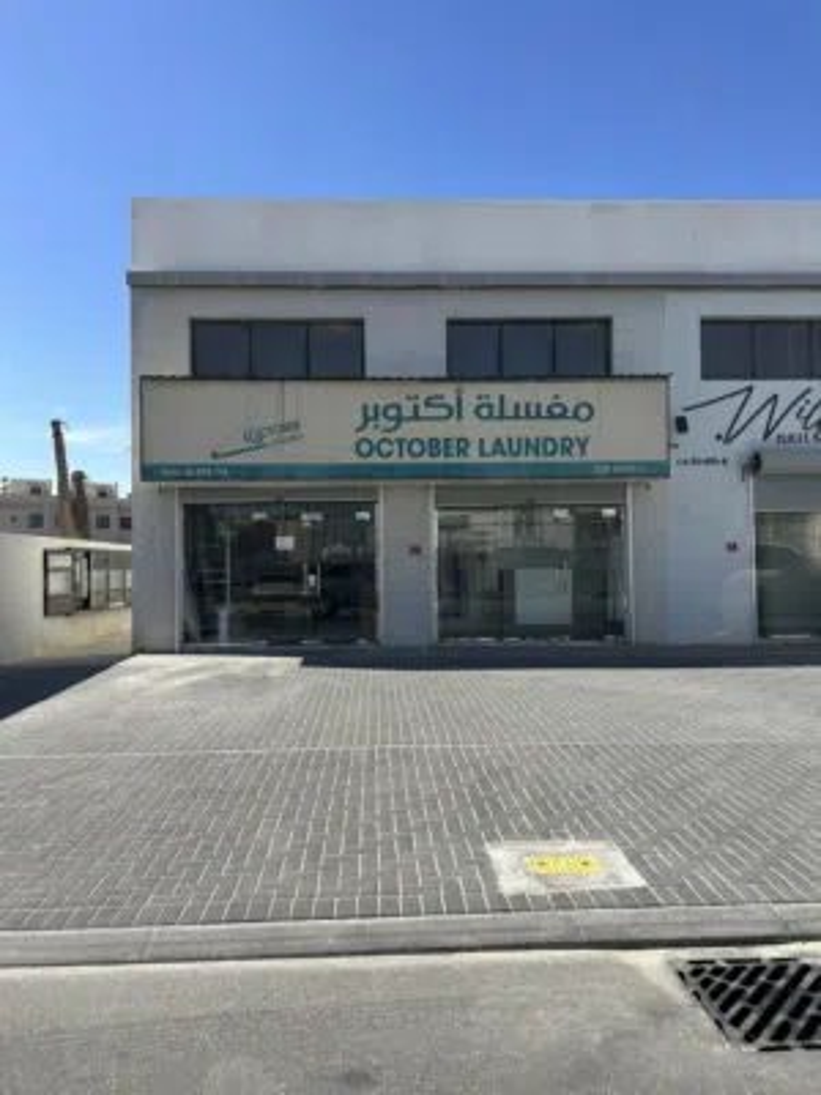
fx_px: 759
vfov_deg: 71.6
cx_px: 410
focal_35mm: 24
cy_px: 548
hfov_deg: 56.8
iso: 80
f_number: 1.78
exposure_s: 1/4762
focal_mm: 6.86
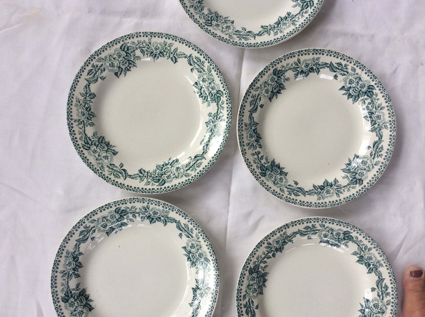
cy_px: 158
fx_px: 392
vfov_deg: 44.1
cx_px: 212
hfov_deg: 56.9
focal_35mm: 32
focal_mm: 3.3
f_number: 2.4
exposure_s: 1/217
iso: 32
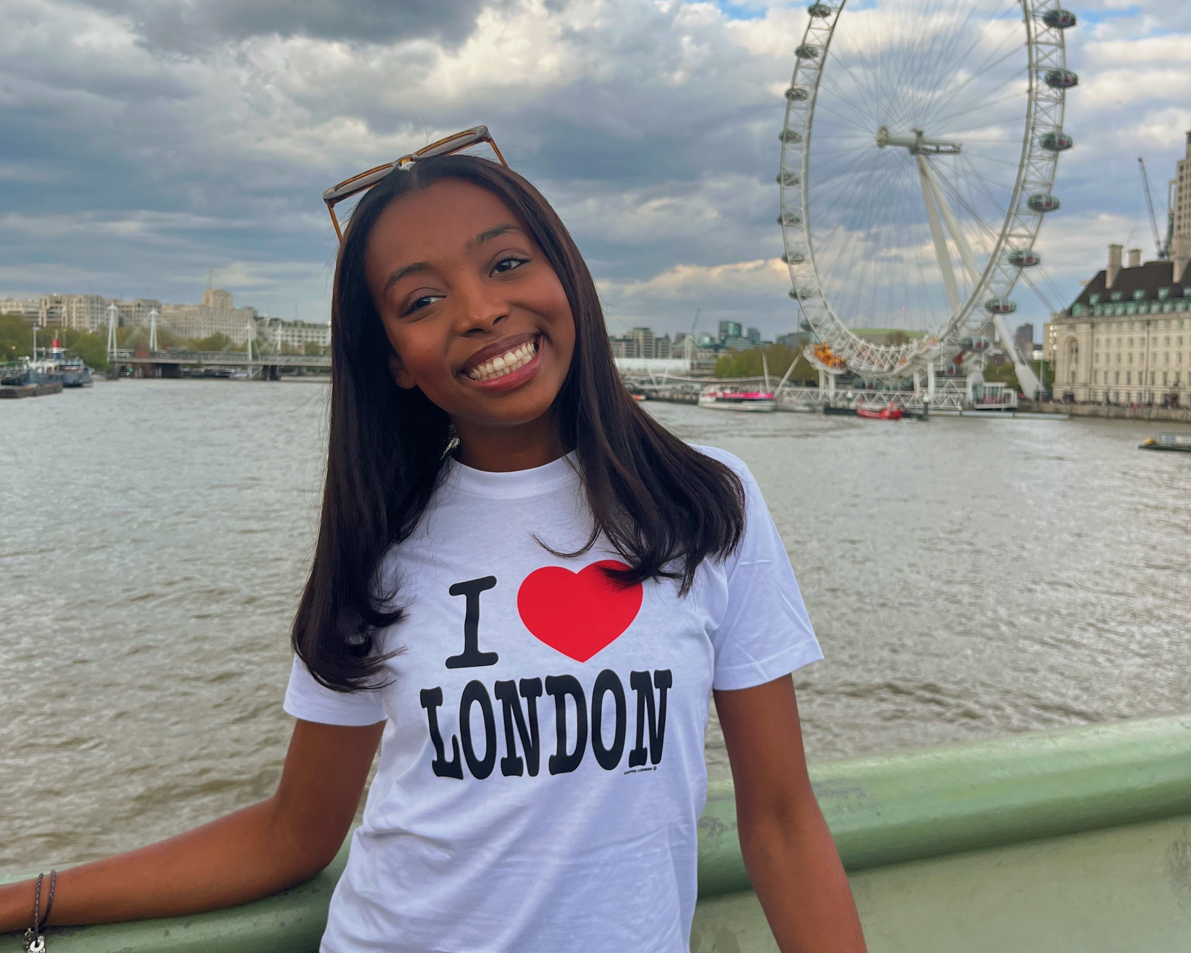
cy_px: 408
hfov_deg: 52.8
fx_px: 1198
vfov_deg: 43.2
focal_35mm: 34
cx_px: 597
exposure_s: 1/714
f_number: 1.6
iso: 50
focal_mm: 5.1
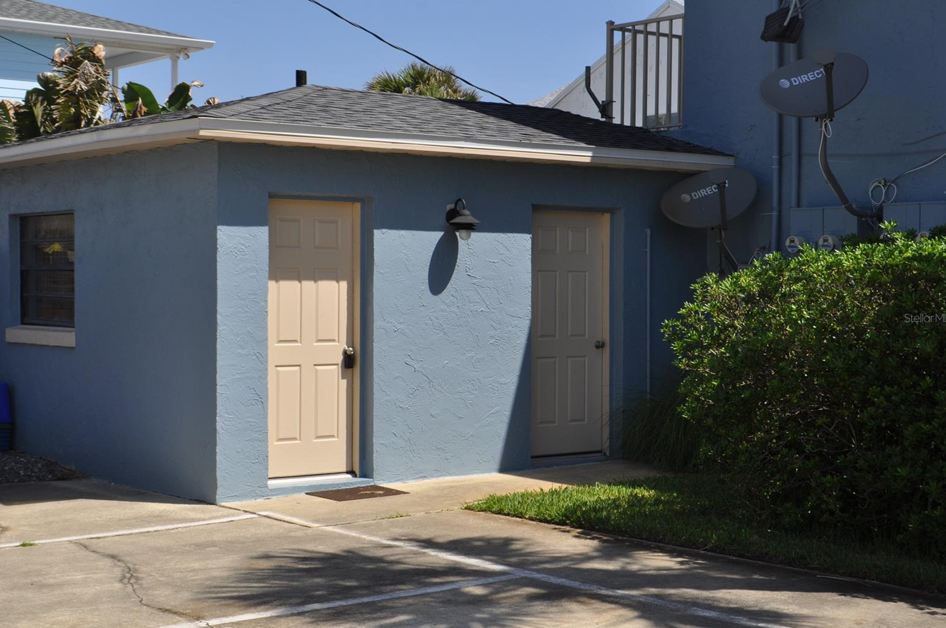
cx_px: 477
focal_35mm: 61
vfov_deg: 22.2
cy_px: 318
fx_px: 1601
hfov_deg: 32.9
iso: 200
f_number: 14
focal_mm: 40
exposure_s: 1/200
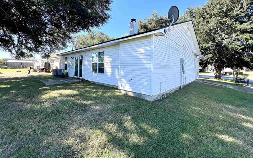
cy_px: 63
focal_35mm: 14
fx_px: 97
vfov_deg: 77.7
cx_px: 128
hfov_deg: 105.3
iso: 32
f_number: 1.8
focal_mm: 1.57
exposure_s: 1/615
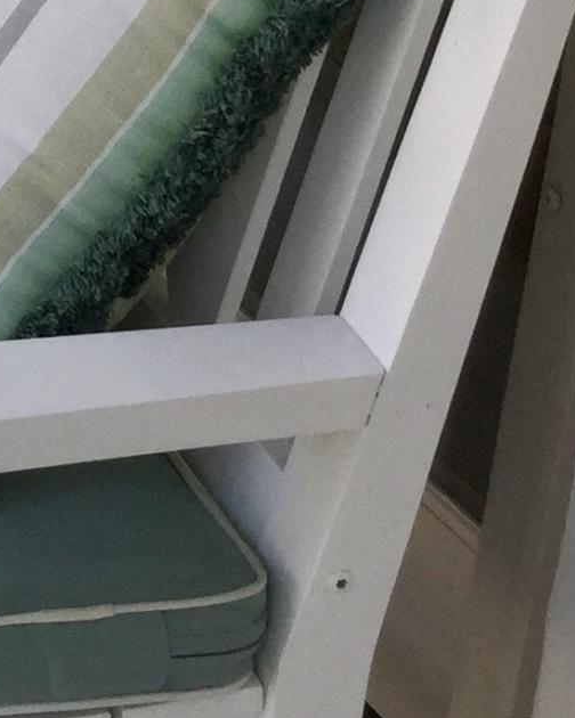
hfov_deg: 9.7
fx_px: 3063
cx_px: -731
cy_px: -323
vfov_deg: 12.8
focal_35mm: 144
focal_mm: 3.3
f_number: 2.4
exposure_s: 1/177
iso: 25
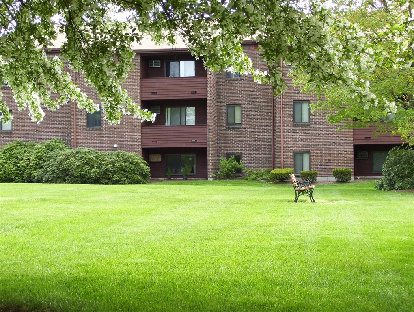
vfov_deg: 21.1
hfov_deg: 27.7
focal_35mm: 70
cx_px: 207
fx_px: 838
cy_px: 156
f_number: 4
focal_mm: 11.6
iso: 80
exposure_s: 1/200
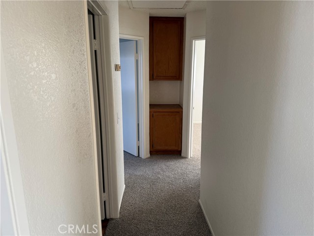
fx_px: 218
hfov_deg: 71.6
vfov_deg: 56.8
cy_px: 118
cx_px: 157
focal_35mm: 24
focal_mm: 6.76
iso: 125
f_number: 1.78
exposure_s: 1/60
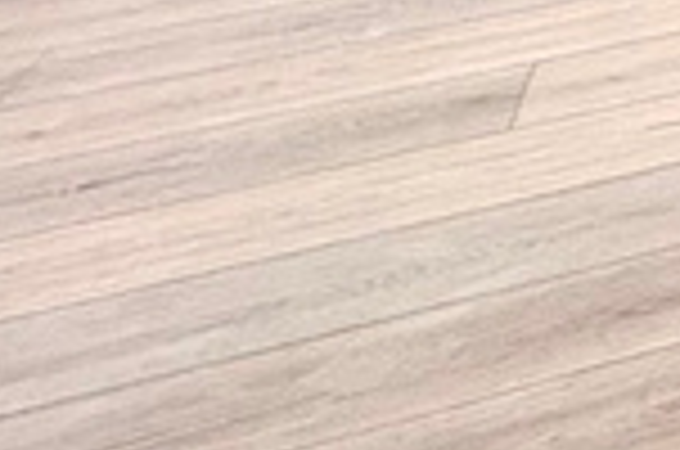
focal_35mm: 99
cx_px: 1891
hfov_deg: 12.4
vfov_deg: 11.1
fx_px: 1866
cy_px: -693
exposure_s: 1/120
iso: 50
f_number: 2.2
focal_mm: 2.22
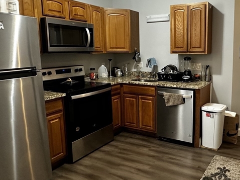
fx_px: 208
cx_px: 168
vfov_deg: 46.6
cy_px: 76
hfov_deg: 58.0
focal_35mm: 30
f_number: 2.2
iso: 320
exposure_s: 1/60
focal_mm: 2.22
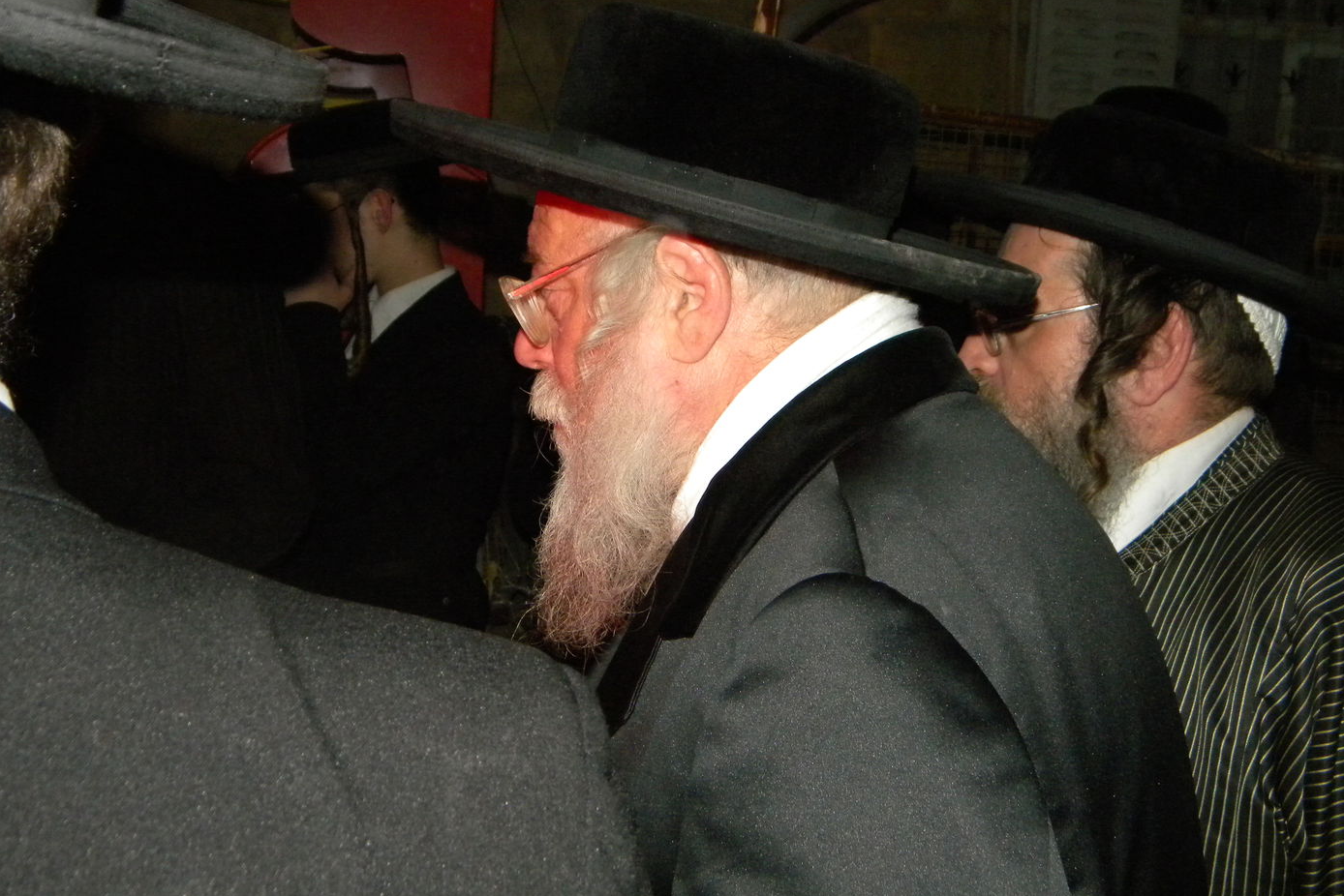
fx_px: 1606
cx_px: 677
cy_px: 448
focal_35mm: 43
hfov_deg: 45.4
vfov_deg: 31.2
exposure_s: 1/30
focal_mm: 7.3
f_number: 3.8
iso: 400
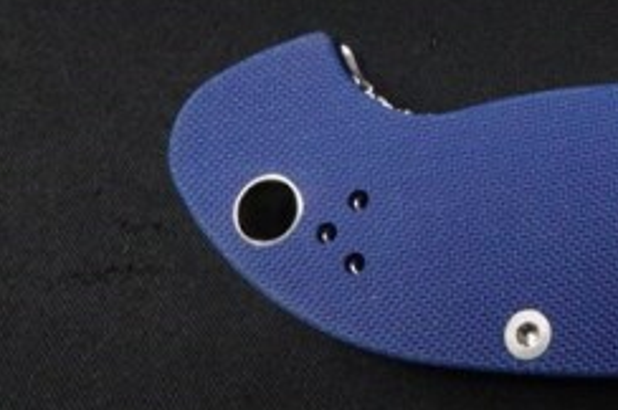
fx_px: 1080
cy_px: -78
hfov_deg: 28.2
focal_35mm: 63
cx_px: 727
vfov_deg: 20.2
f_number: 11
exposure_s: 1/30
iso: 1250
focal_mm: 9
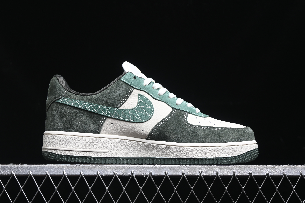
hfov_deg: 27.0
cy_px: 102
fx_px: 635
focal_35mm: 75
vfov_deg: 18.2
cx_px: 152
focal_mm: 50
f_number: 6.3
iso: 160
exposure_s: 1/60
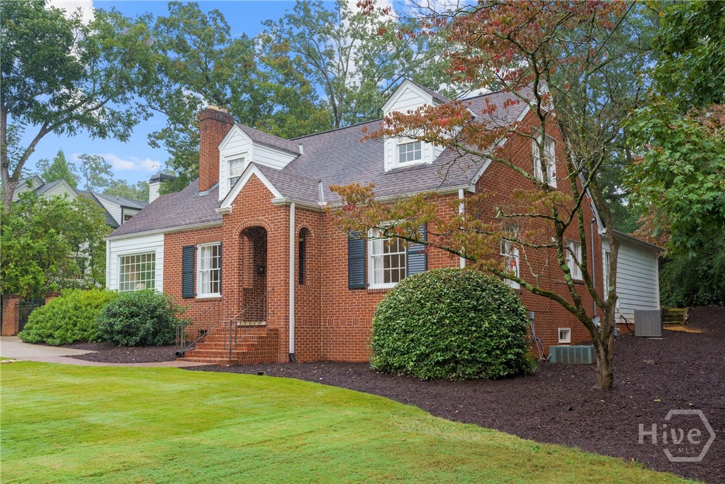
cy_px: 242
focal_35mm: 34
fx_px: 685
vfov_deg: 38.9
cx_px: 362
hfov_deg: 55.8
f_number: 6.3
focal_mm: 34
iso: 1250
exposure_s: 1/160
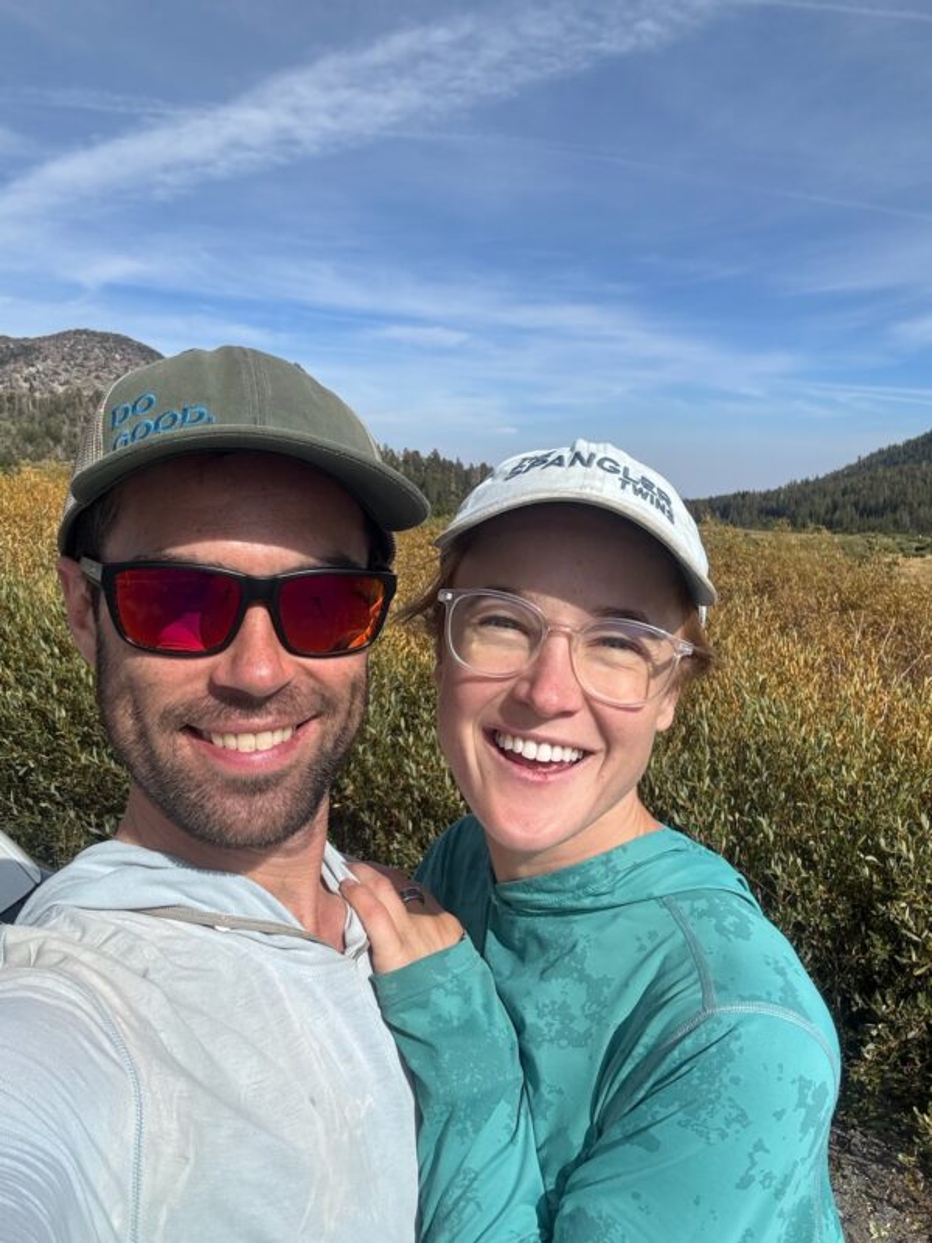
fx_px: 1077
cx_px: 466
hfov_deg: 46.8
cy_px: 622
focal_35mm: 30
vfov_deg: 60.0
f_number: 1.9
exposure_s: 1/1284
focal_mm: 2.69
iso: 25
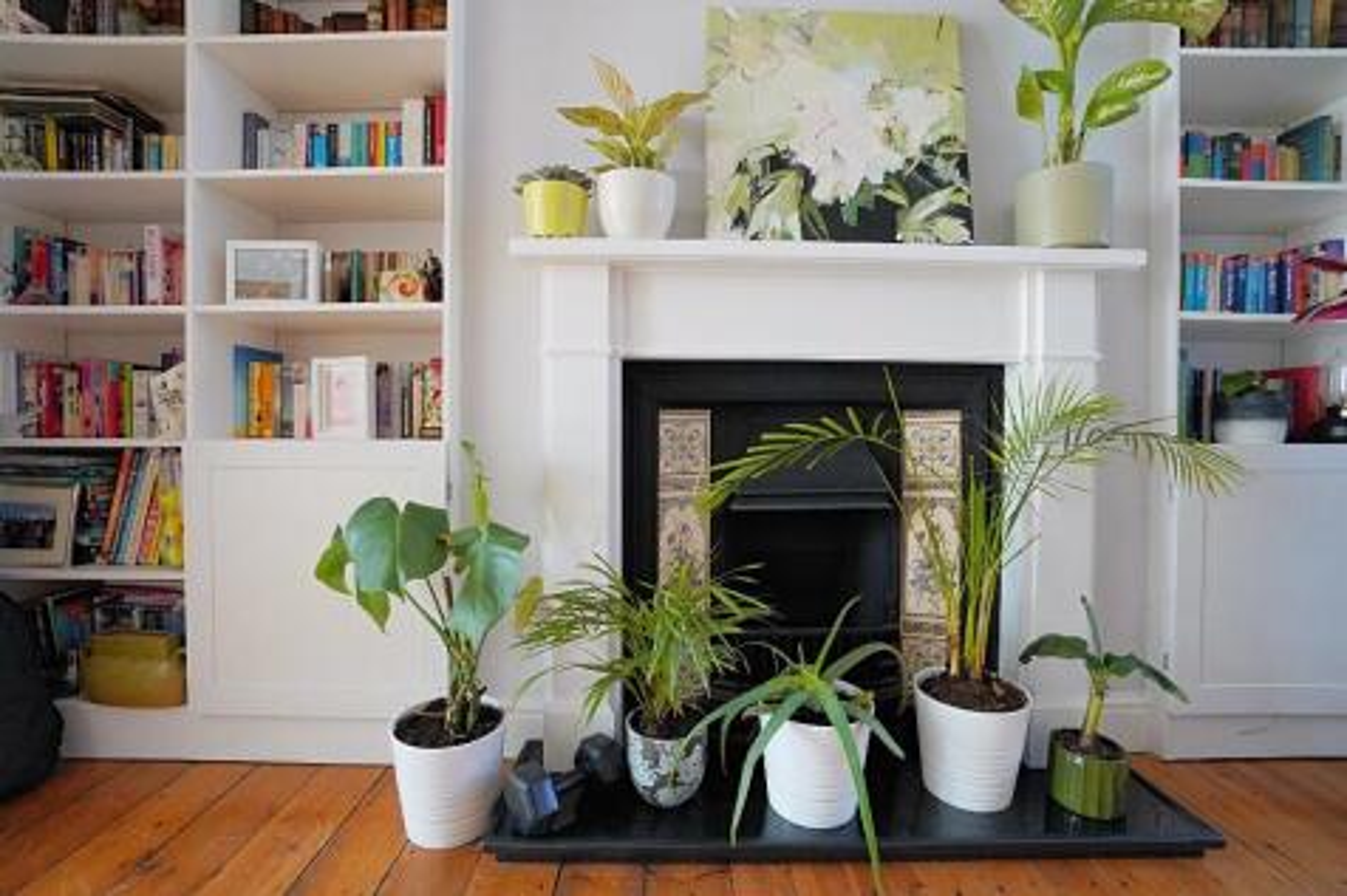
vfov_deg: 77.3
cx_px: 674
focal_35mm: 15
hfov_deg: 100.4
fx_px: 561
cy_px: 448
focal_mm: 10
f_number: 4
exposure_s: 1/160
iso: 2500
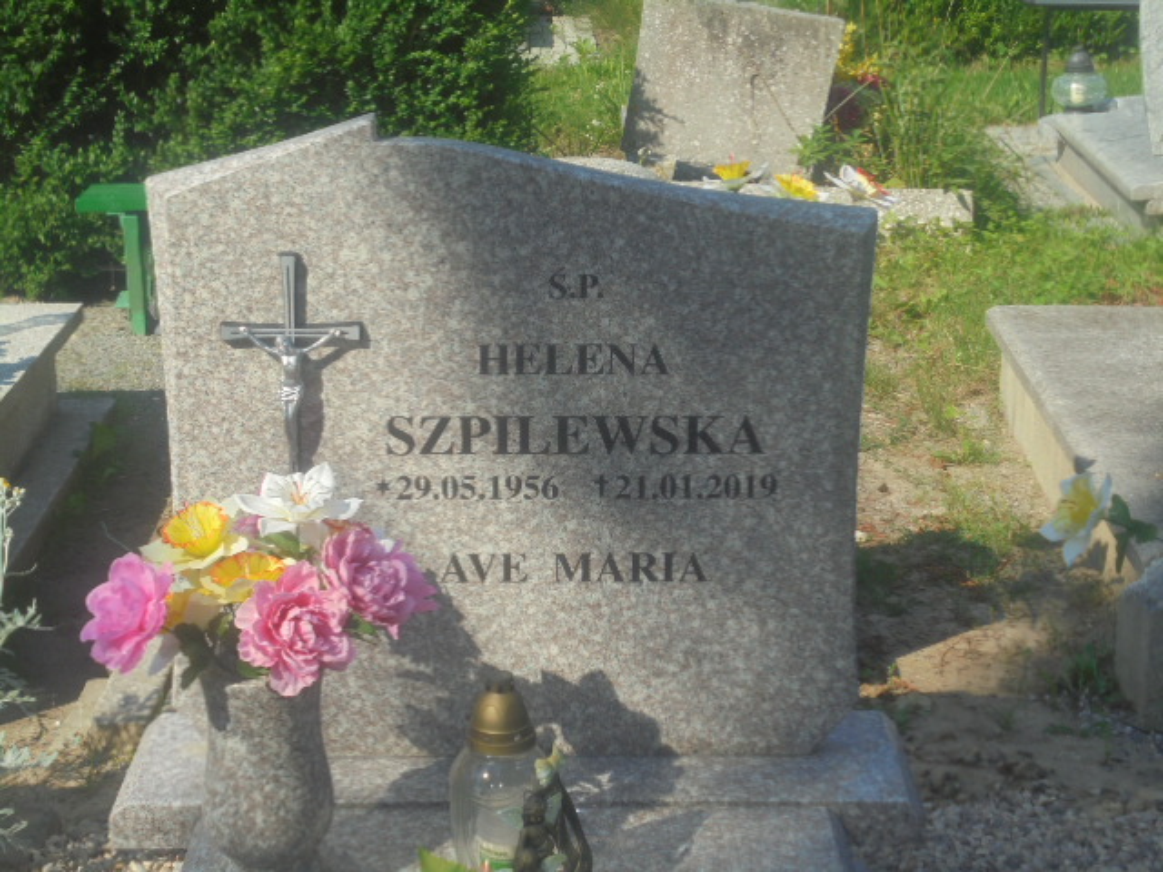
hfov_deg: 30.3
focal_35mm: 64
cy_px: 436
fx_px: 2150
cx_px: 582
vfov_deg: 22.9
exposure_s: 1/400
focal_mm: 11.5
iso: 100
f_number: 5.6
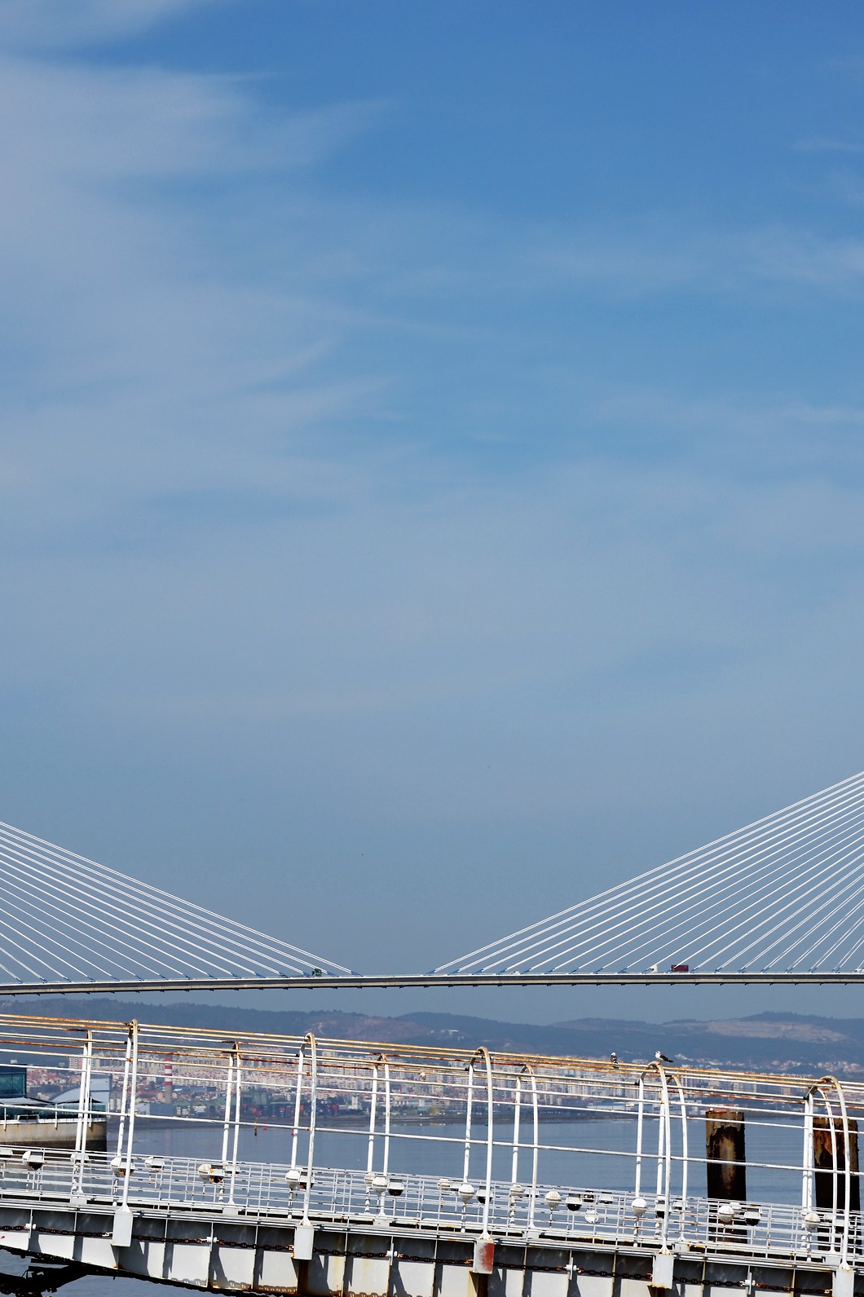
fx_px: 5978
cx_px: 415
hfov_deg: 8.3
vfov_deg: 12.4
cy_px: 651
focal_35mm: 166
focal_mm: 110
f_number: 8
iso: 100
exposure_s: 1/640
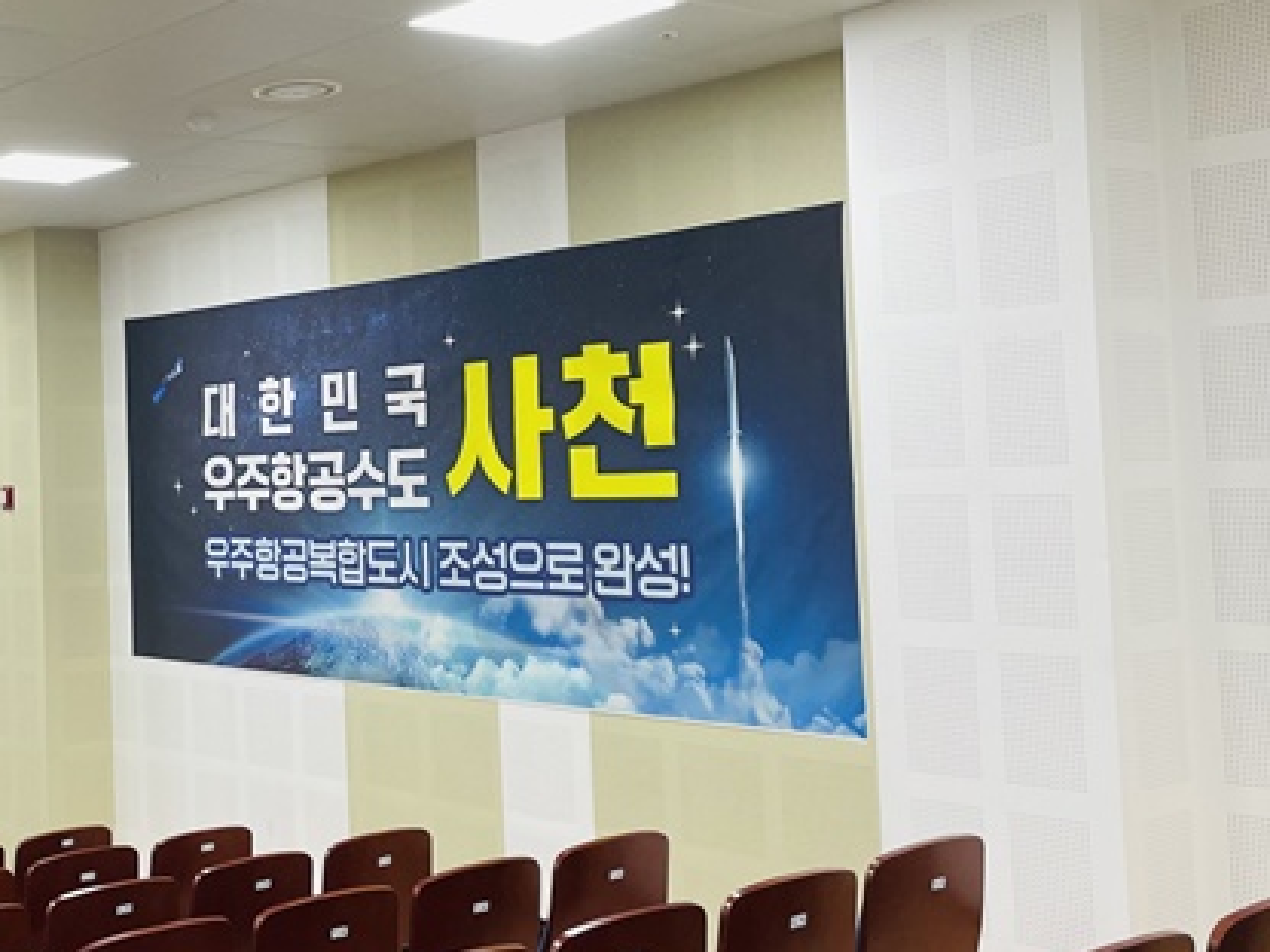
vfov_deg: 29.1
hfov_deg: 36.8
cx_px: 244
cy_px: 415
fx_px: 1834
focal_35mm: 50
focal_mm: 4.2
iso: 64
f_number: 1.6
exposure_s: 1/60
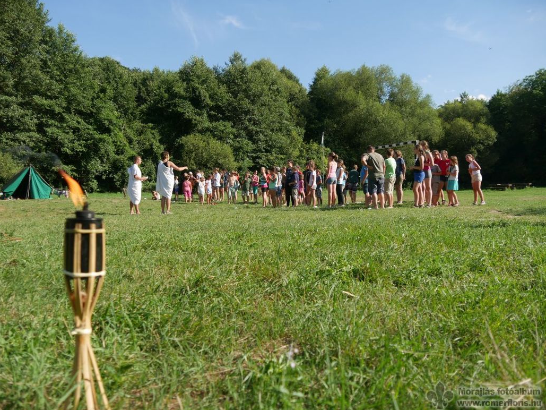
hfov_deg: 61.6
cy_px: 200
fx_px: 457
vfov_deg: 48.2
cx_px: 264
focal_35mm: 29
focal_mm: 14
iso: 200
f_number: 4
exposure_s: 1/1000
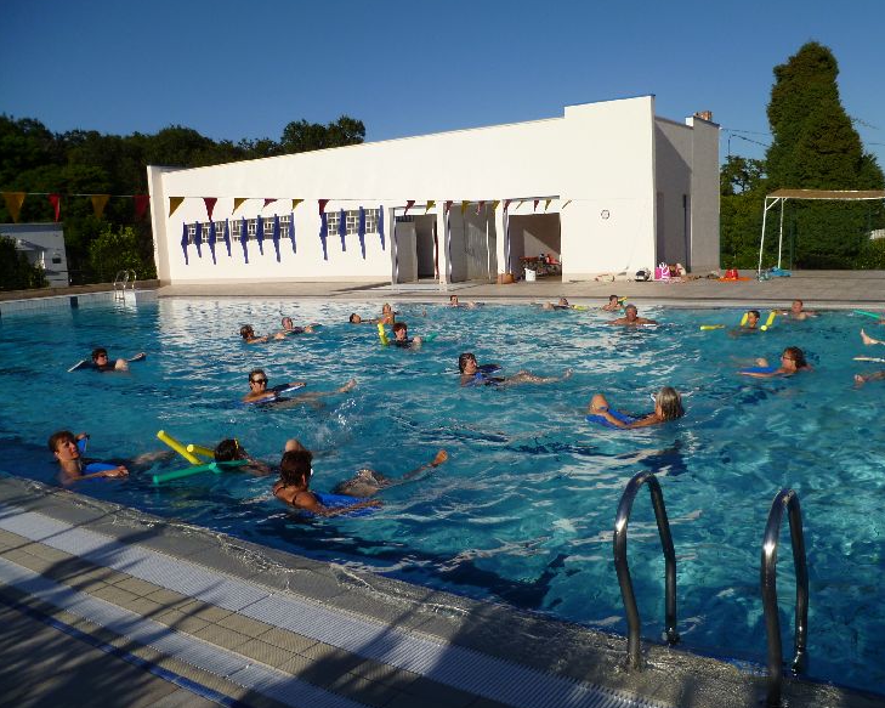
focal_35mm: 30
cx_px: 481
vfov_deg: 48.5
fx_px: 786
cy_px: 349
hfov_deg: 58.7
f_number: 10
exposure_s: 1/200
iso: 80
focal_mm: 5
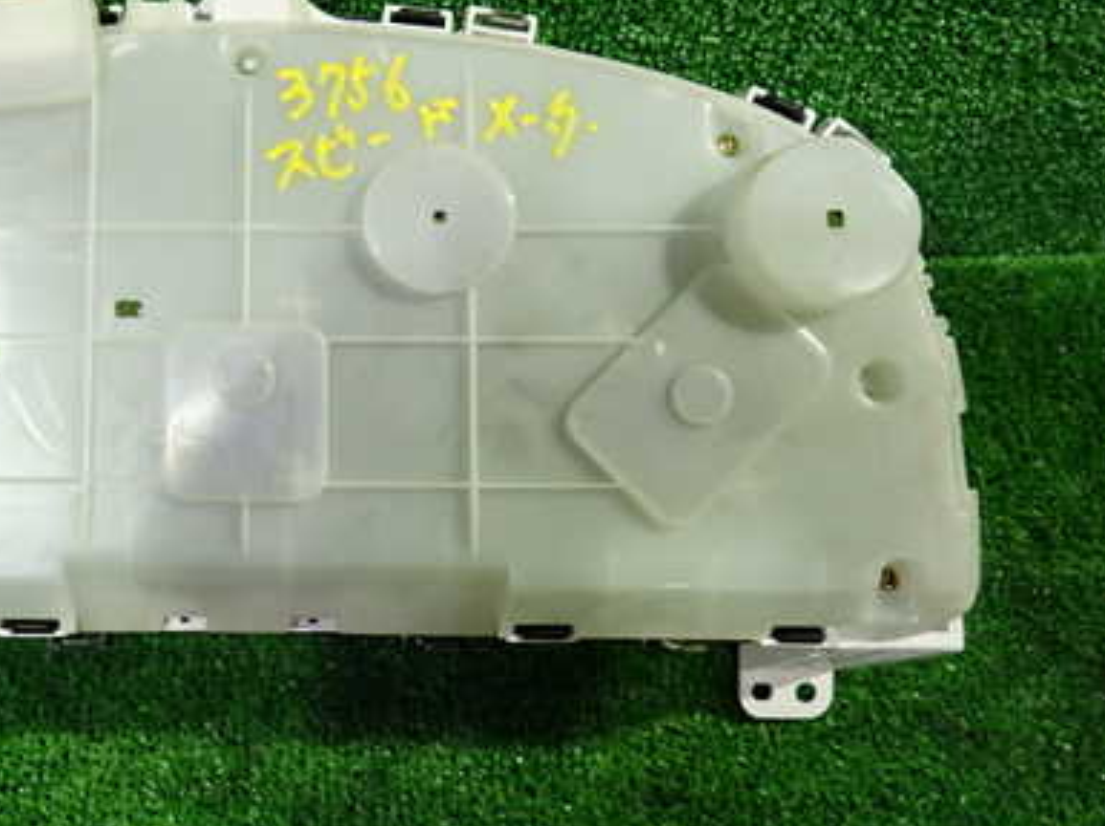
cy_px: 290
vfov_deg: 36.5
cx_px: 264
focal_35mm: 39
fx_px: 1244
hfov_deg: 46.0
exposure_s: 1/30
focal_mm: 4.5
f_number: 2
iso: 320
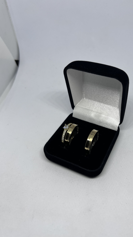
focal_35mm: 29
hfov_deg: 39.7
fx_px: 182
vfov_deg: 66.1
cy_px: 118
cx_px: 88
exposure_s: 1/340
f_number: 1.5
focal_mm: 5.7
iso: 50
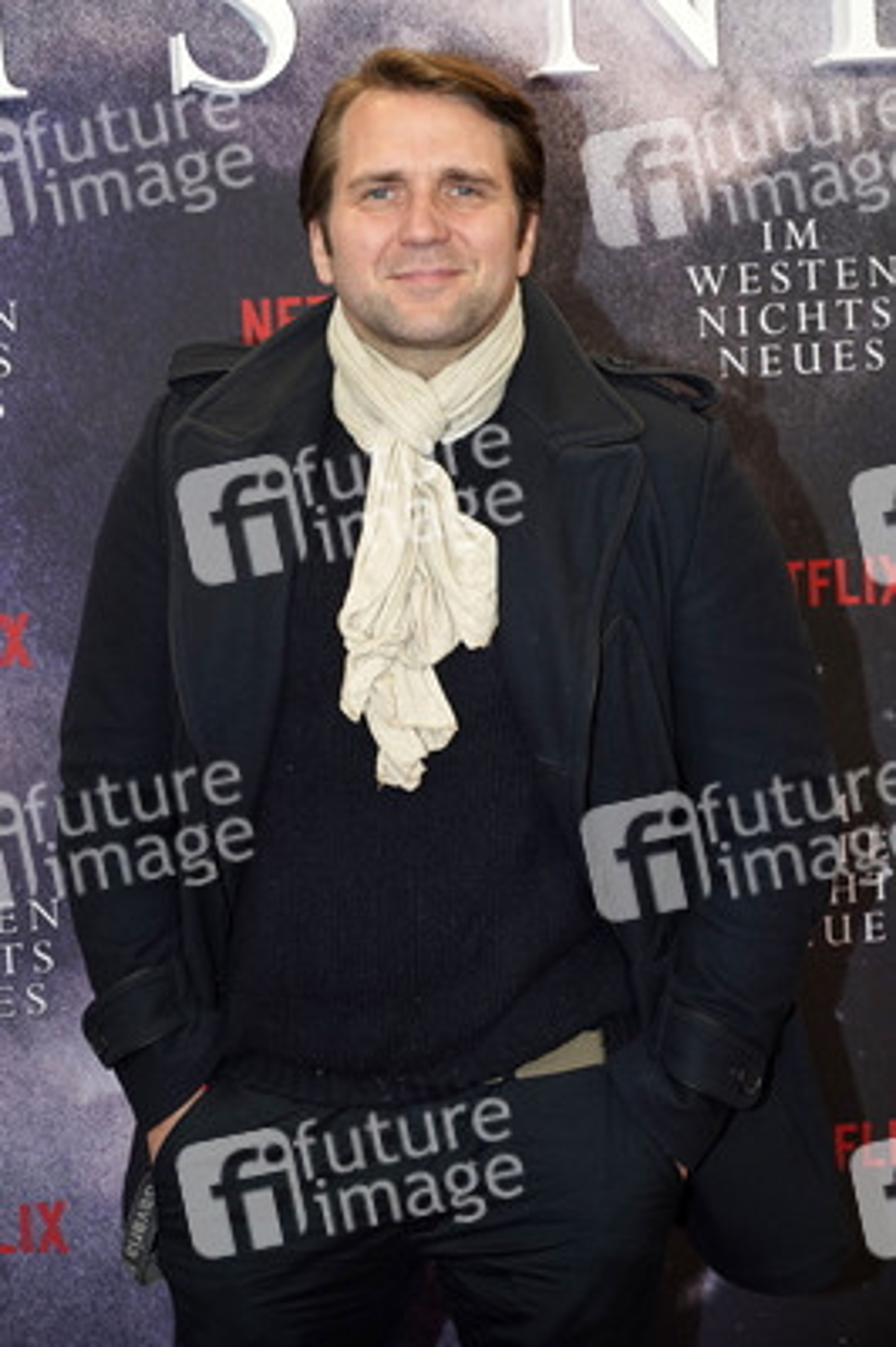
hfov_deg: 21.9
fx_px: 2319
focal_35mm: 62
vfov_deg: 32.4
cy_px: 674
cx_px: 448
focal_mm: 62
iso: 640
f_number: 5.6
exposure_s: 1/160
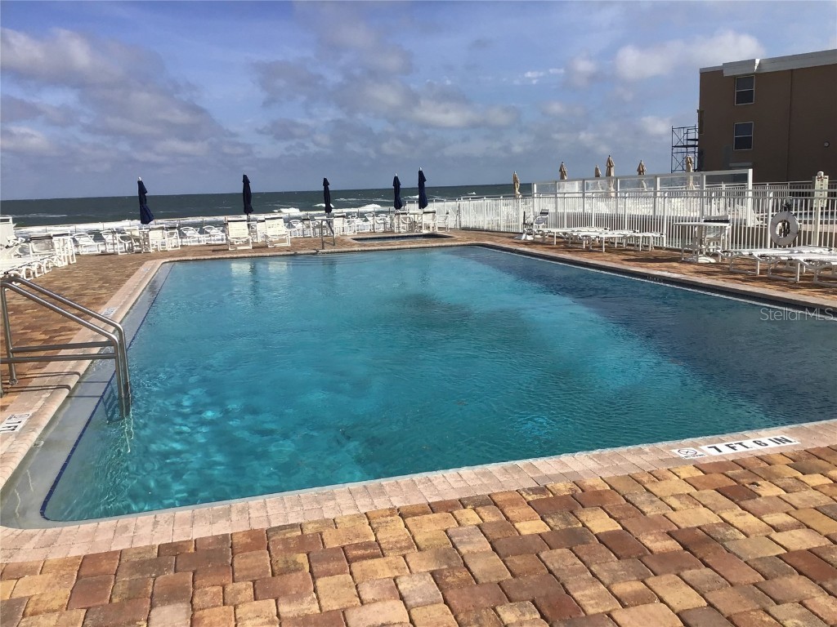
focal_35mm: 31
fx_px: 750
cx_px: 418
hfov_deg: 58.4
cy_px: 314
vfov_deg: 45.4
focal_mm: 3.3
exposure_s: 1/2398
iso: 25
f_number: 2.4
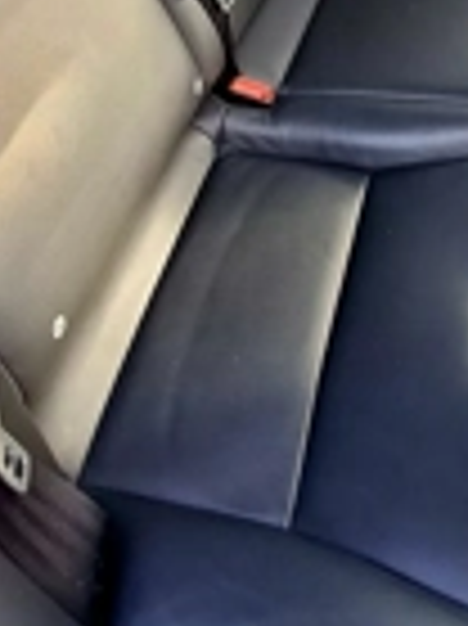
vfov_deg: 36.5
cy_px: -18
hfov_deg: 31.5
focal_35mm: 46
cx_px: 238
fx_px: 830
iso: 80
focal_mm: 1.64
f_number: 2.2
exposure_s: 1/50
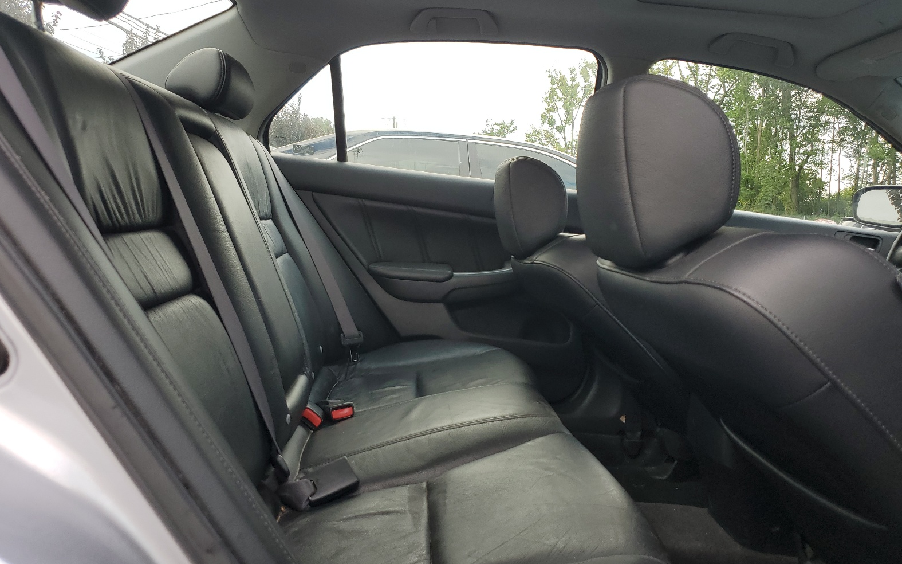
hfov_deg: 66.5
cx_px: 444
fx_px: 688
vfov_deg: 44.5
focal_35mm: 28
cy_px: 279
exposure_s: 1/312
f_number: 1.5
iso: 50
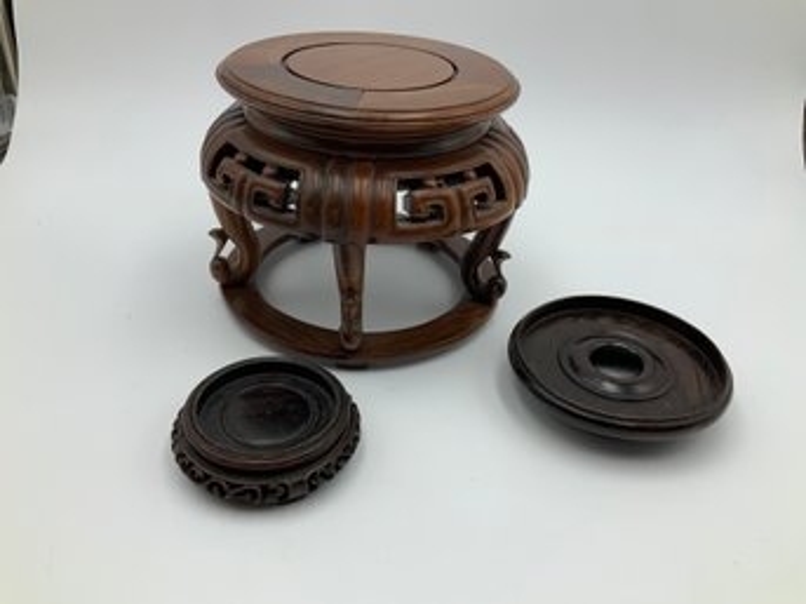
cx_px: 403
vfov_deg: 48.2
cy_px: 302
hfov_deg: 61.7
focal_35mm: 29
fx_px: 675
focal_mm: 3
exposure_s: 1/249
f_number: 1.8
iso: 16
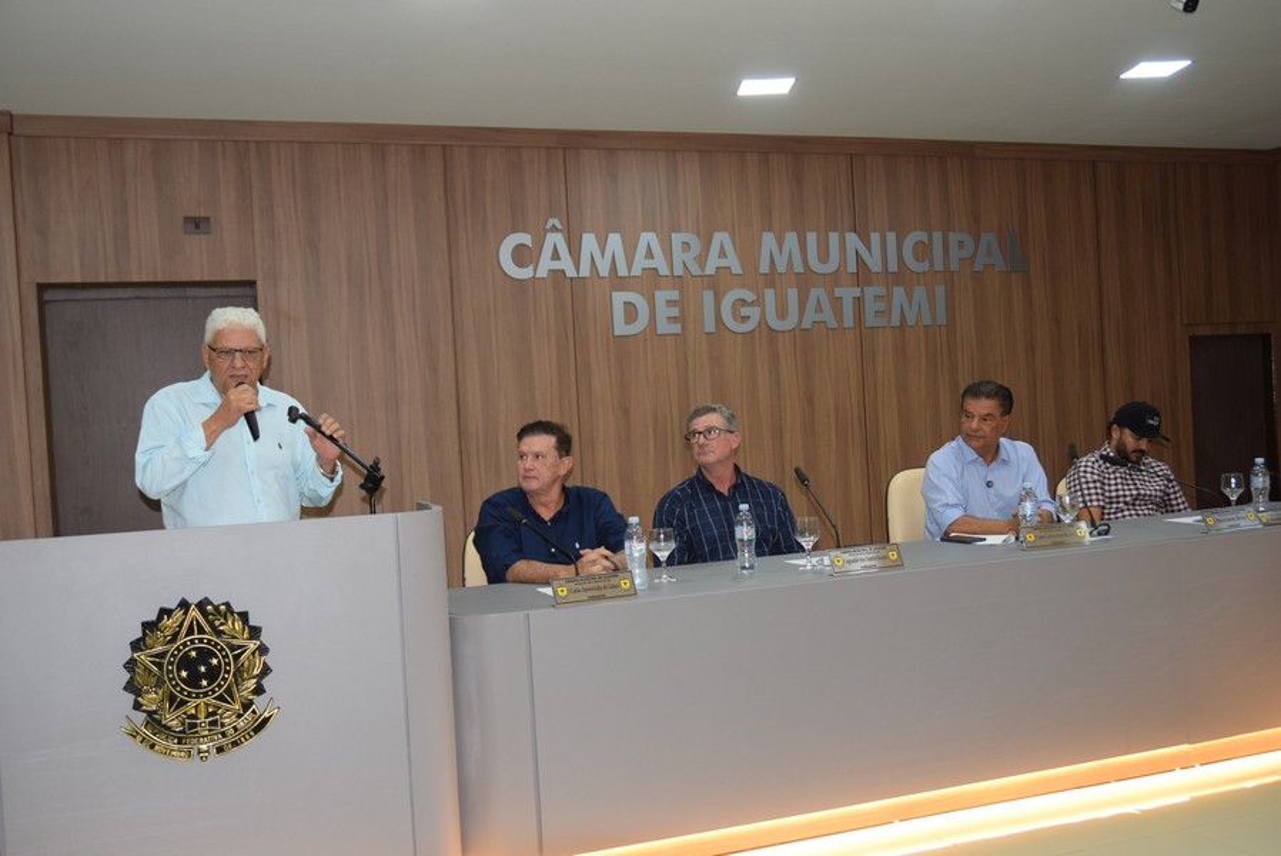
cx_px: 640
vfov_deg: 35.5
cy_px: 428
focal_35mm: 38
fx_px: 1335
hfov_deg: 51.3
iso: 800
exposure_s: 1/80
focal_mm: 25
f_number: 4.5
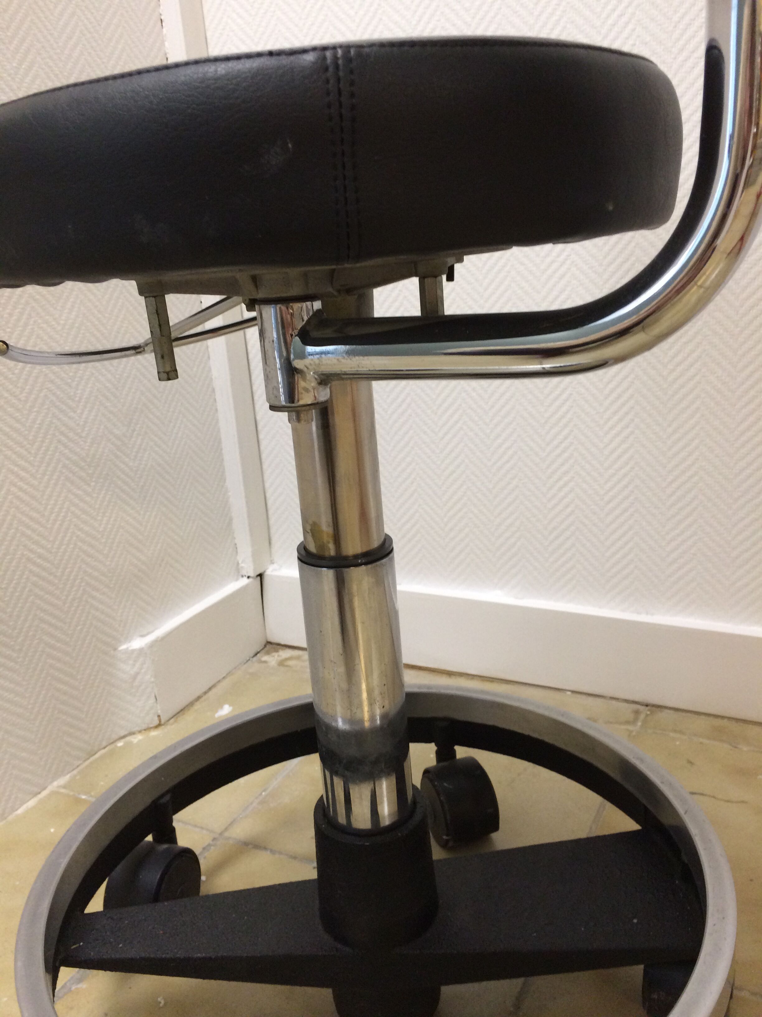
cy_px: 508
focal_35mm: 29
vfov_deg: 61.7
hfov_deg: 48.2
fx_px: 851
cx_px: 381
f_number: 2.2
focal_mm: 4.15
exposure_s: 1/33
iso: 200
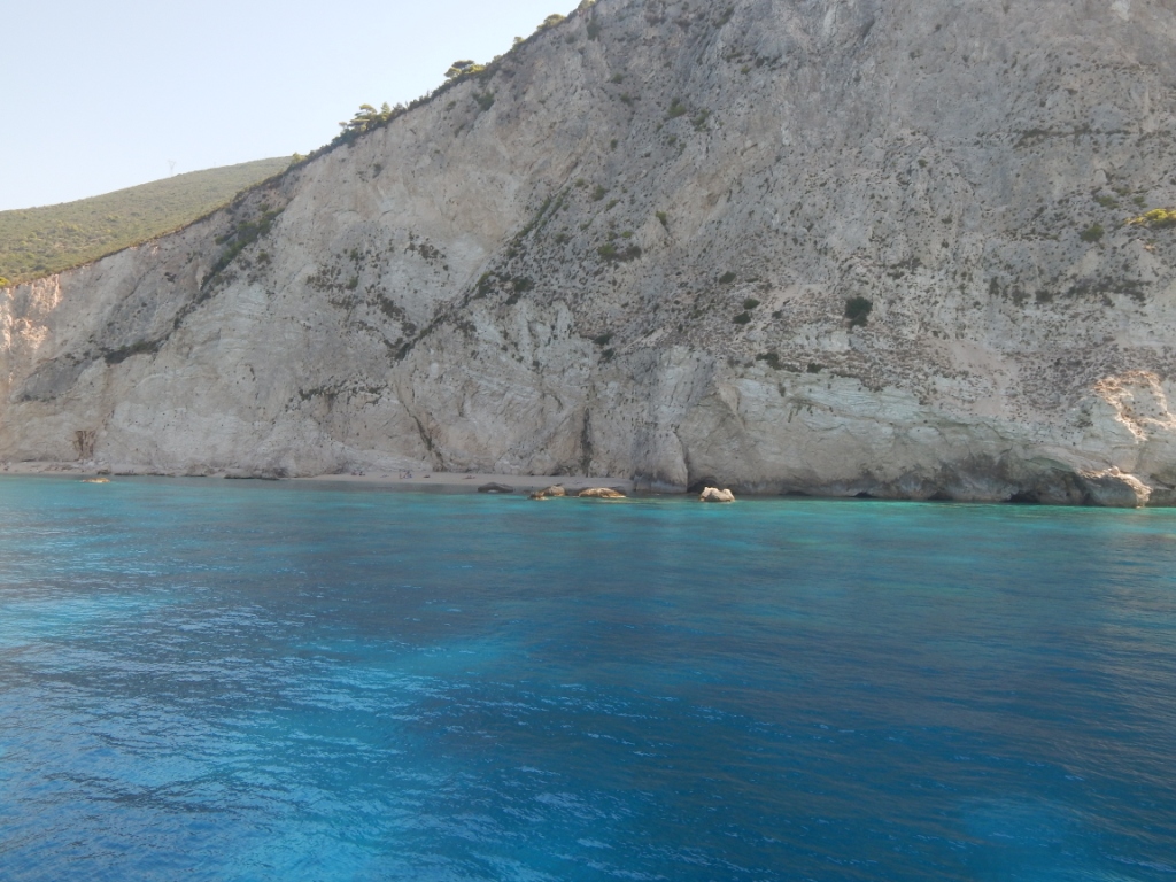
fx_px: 1155
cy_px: 441
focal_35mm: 34
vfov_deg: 41.8
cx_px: 588
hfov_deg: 54.0
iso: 125
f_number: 3.3
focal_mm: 6.1
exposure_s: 1/640
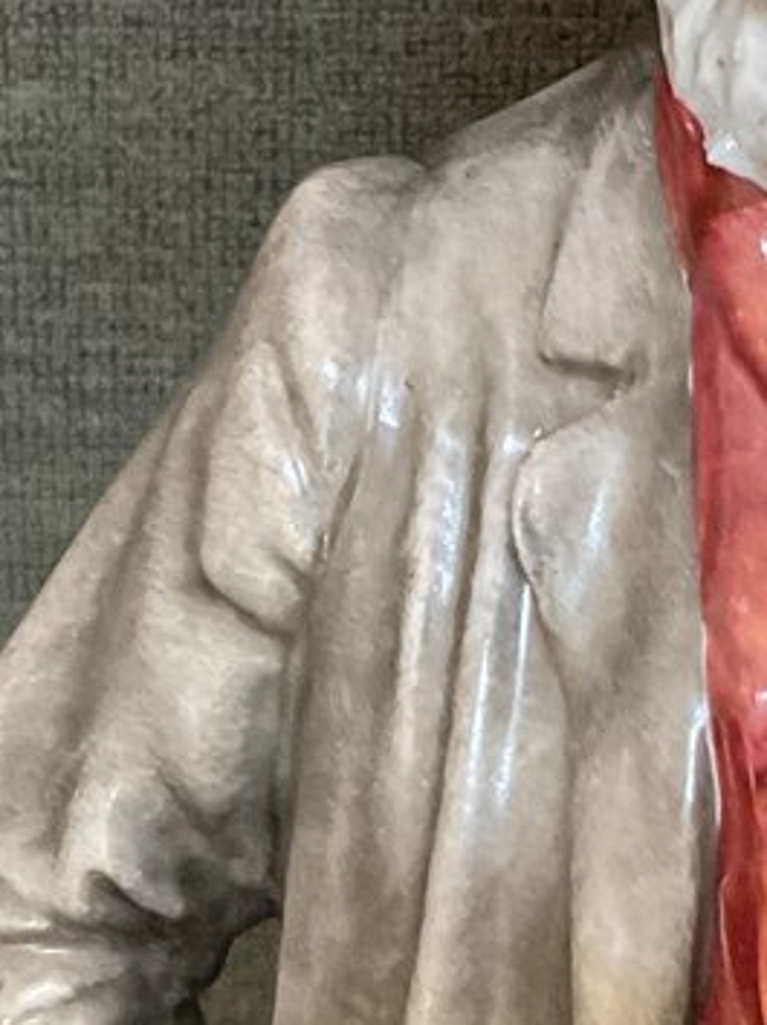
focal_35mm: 124
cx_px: 641
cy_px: 291
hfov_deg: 11.9
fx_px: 3668
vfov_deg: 15.8
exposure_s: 1/60
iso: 100
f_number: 1.8
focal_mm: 3
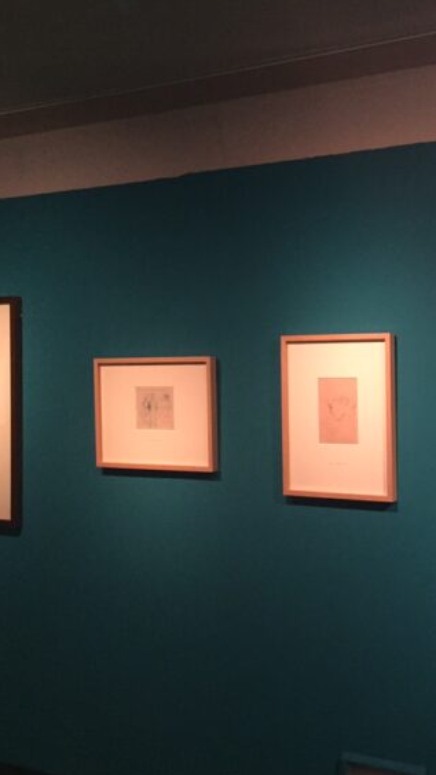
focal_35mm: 43
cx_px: 371
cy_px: 385
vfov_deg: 47.4
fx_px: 884
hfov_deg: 27.0
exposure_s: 1/15
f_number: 2.2
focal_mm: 4.15
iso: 320
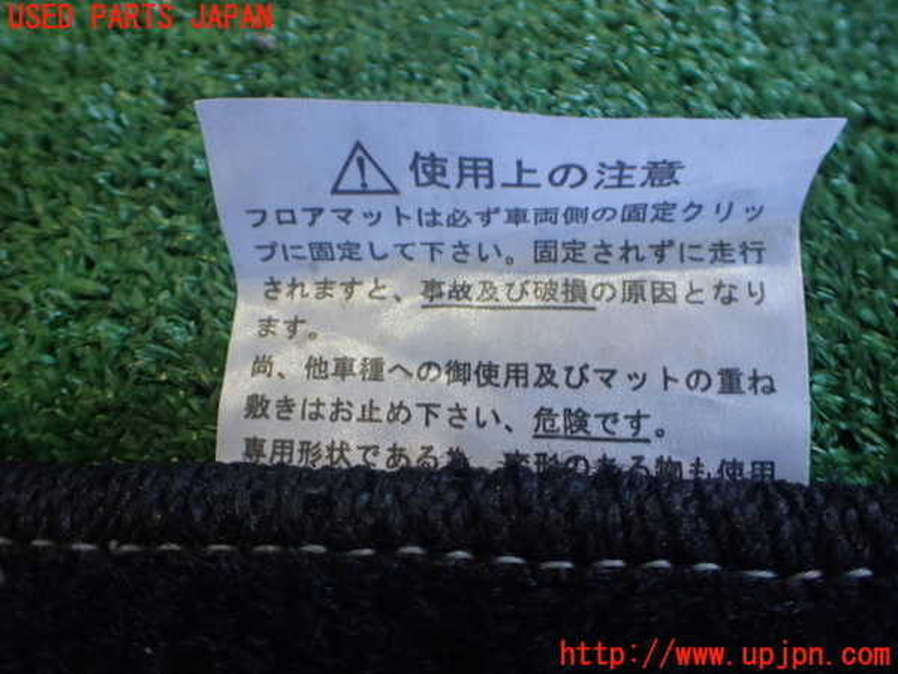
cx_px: 449
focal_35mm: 30
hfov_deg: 60.0
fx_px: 778
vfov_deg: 46.8
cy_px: 337
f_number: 2.3
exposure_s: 1/125
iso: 250
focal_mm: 5.4
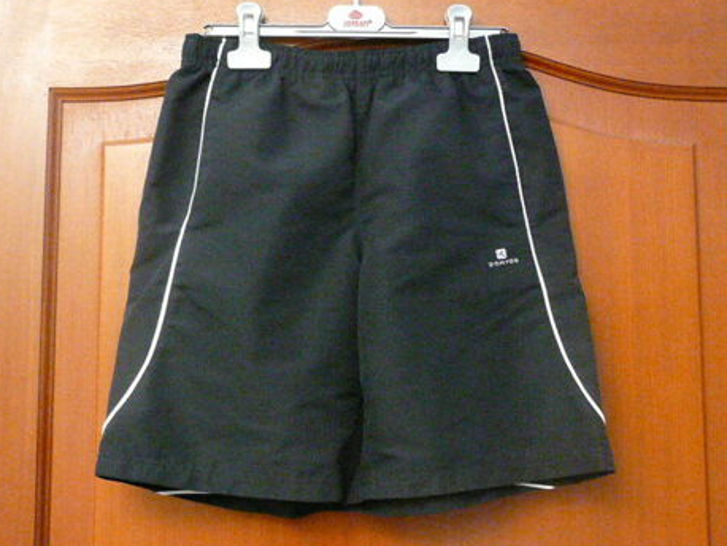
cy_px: 267
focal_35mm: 44
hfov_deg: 42.9
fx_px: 925
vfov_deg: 32.9
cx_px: 360
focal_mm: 4.6
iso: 800
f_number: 3.3
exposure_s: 1/13
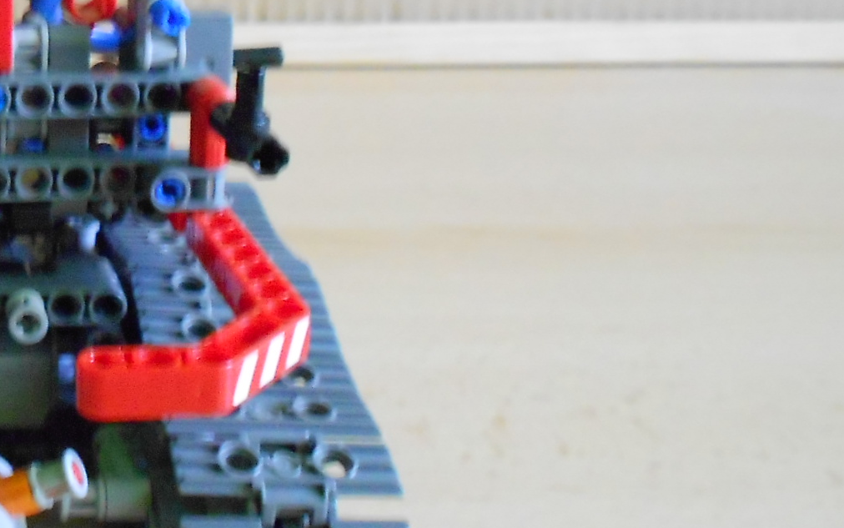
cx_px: -85
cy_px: 16
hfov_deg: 27.3
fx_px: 1587
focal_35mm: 69
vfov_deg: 18.5
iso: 800
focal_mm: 5.3
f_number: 3.4
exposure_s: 1/8
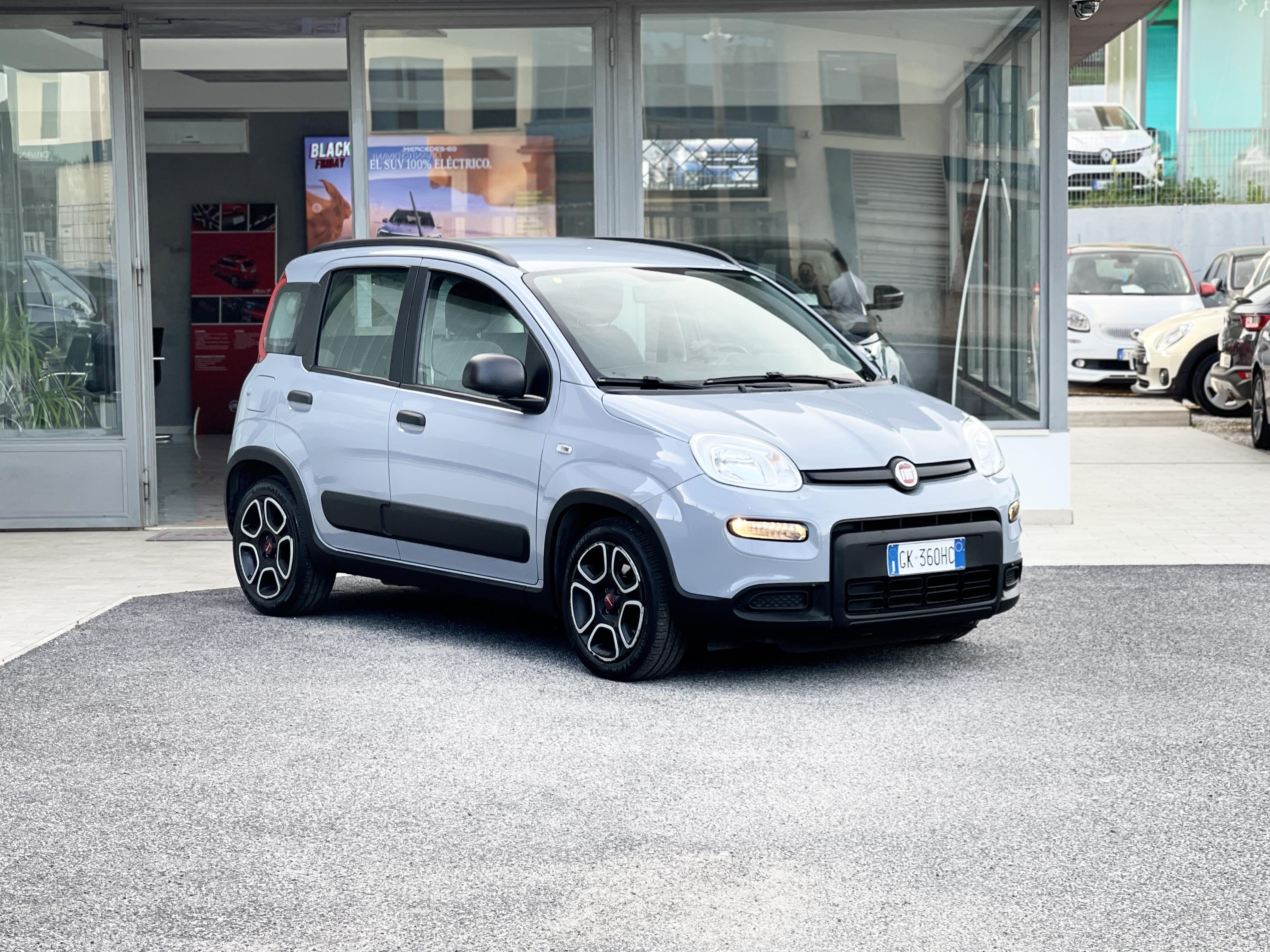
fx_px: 2348
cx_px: 635
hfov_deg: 30.3
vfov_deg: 22.9
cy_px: 476
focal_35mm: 64
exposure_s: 1/121
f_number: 2.2
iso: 32
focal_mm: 7.5
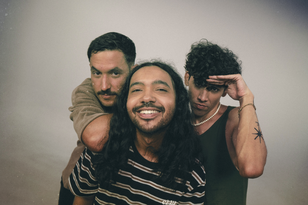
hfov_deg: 73.7
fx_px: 205
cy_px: 102
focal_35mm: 24
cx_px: 154
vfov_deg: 53.1
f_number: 4
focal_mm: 16
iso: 160
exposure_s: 1/40
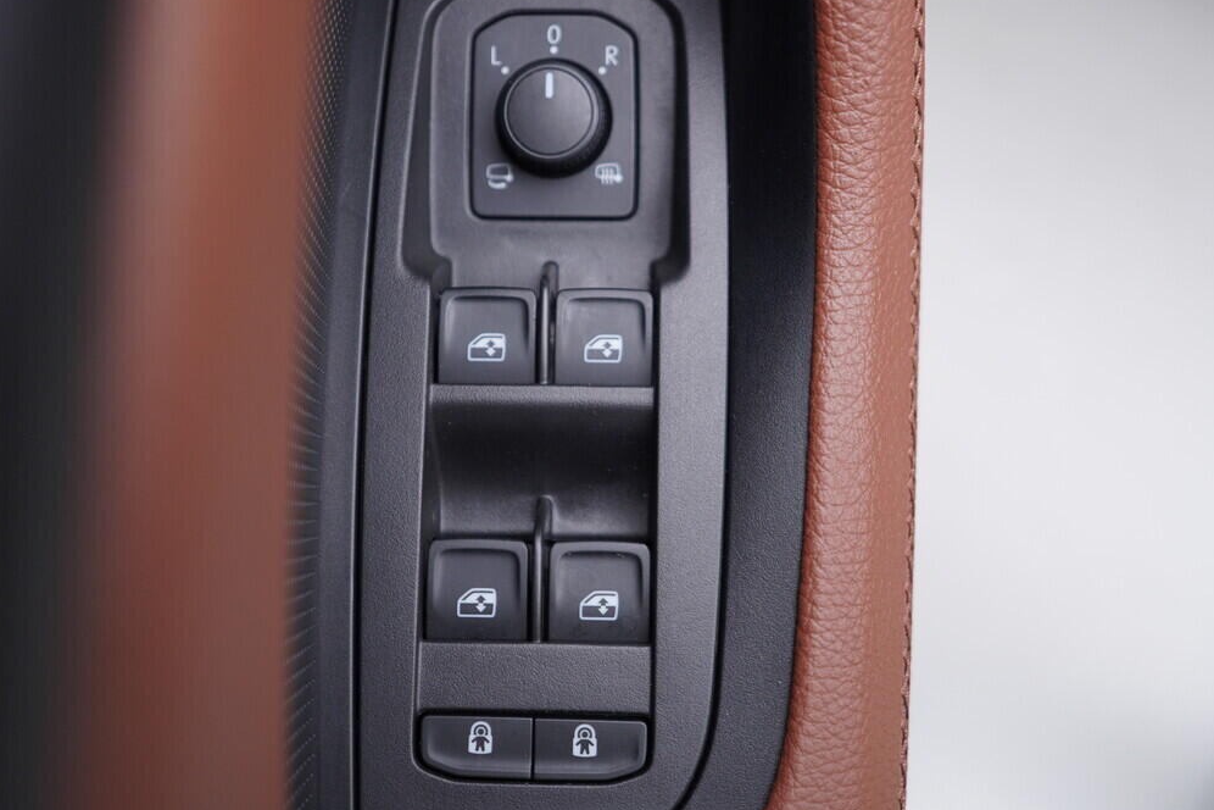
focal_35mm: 37
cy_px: 400
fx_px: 1248
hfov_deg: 51.9
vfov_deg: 35.9
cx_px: 598
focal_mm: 24
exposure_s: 1/40
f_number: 2.8
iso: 200
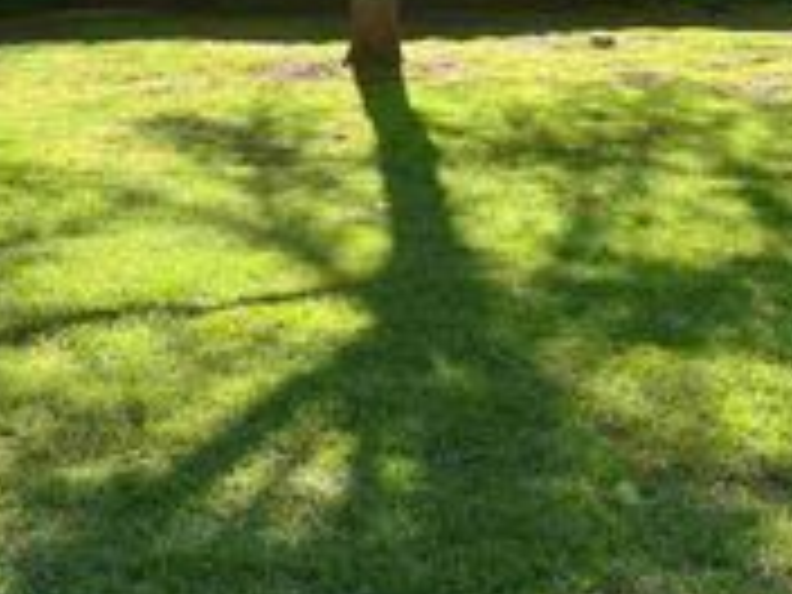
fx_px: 1693
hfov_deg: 26.2
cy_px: 52
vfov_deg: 19.5
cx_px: 292
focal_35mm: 74
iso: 50
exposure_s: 1/1029
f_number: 1.5
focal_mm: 5.7
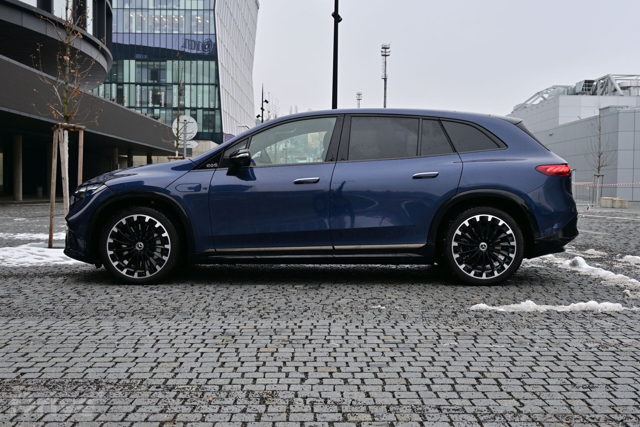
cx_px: 320
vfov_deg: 32.4
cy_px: 214
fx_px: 733
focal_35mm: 41
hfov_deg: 47.2
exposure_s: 1/200
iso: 100
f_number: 4.5
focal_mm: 27.5
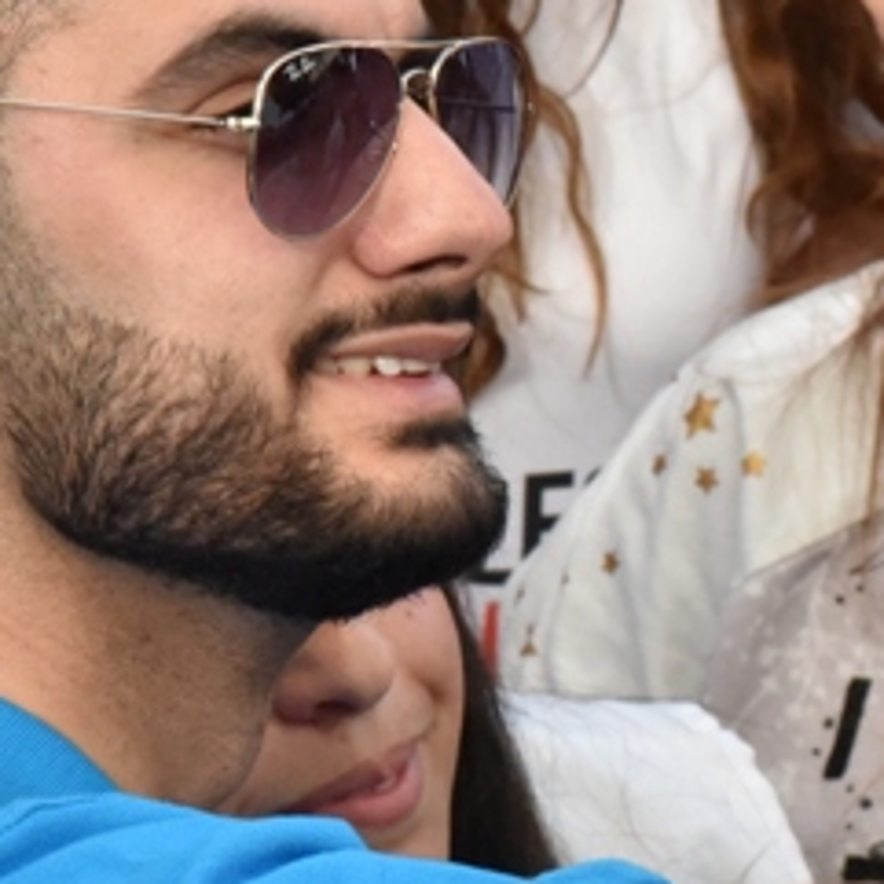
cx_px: 998
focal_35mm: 433
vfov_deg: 4.0
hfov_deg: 4.0
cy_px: 490
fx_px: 12510
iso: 2500
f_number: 14
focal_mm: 120
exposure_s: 1/800
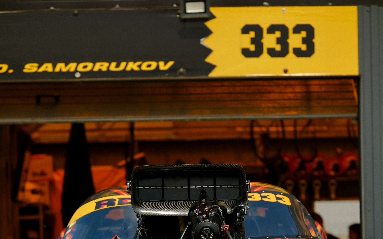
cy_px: 281
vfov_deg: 7.5
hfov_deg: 12.1
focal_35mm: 173
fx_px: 1806
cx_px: 192
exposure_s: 1/9000
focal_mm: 75
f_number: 2.5
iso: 160
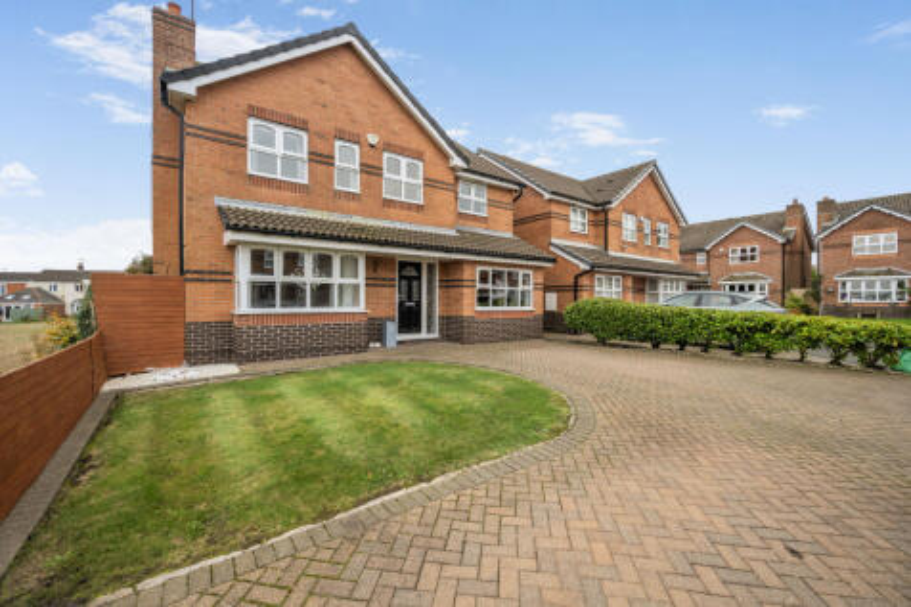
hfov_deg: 100.4
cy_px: 304
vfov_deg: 77.3
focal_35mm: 15
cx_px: 456
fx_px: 379
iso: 250
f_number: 6.3
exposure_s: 1/250
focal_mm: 15
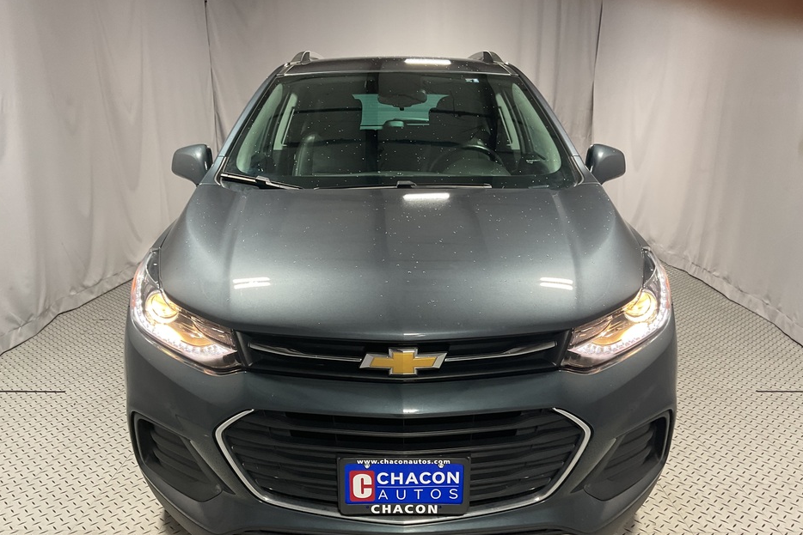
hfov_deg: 60.3
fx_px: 692
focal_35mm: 31
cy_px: 306
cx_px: 396
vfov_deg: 42.2
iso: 64
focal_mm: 3
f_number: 1.8
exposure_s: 1/60
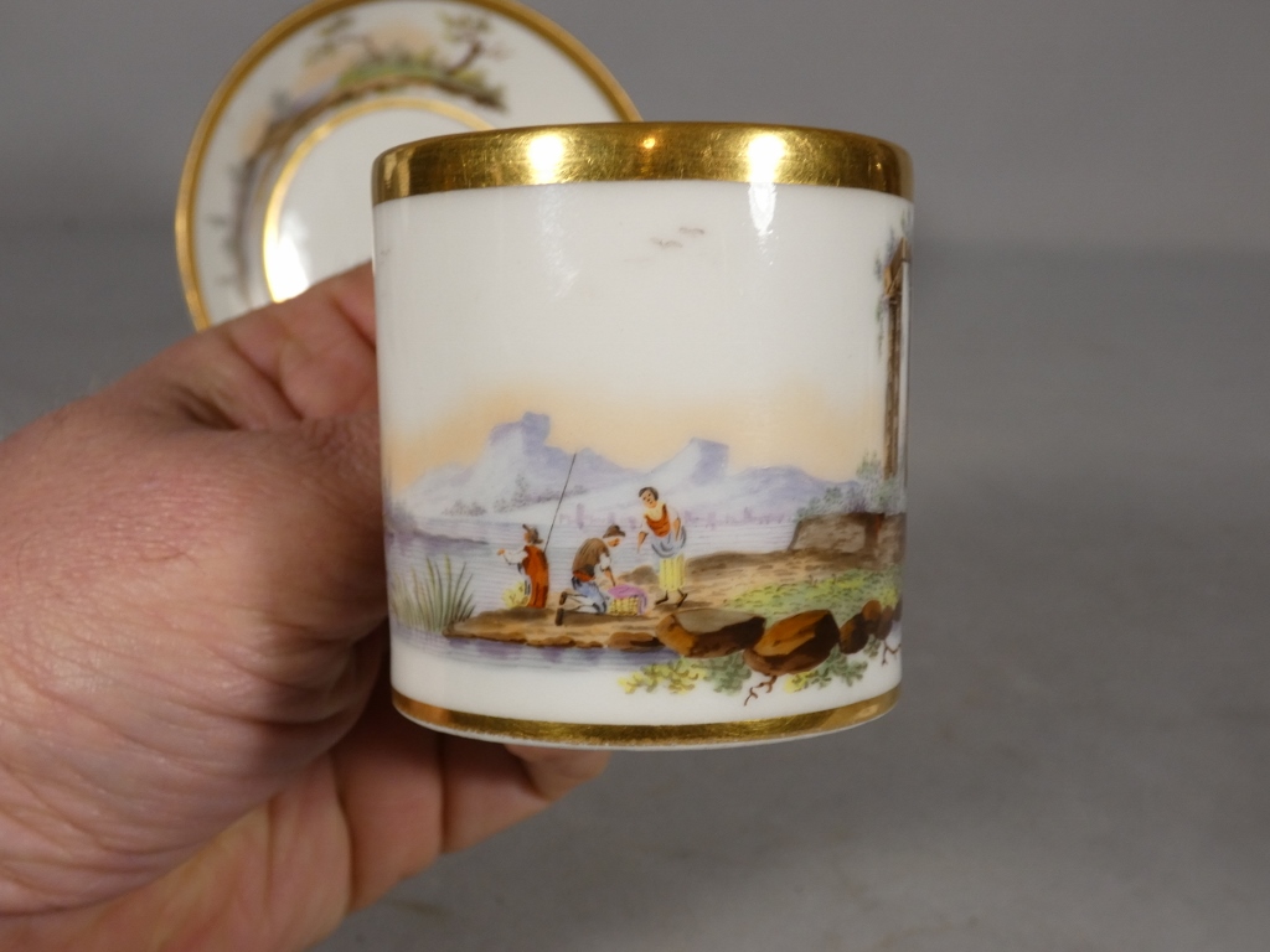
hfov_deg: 43.9
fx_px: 1578
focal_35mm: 43
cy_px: 476
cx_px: 635
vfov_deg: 33.6
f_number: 3.7
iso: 125
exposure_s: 1/80
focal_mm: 7.8
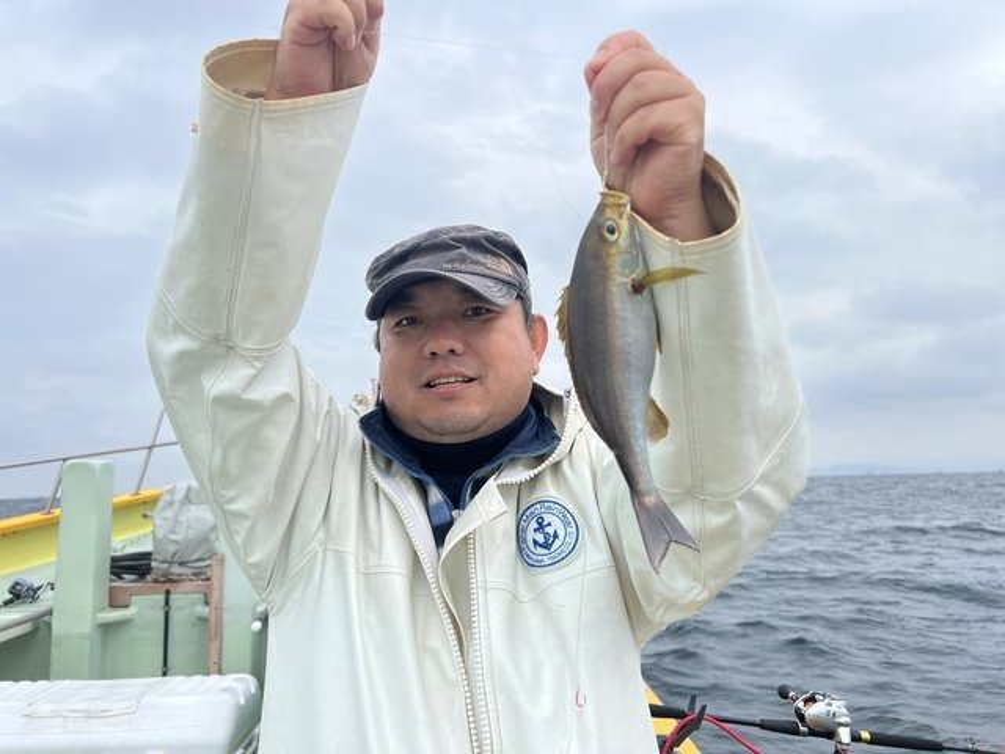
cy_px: 377
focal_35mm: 26
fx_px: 755
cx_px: 502
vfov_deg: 53.1
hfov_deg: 67.3
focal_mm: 5.7
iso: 50
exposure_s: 1/2994
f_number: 1.5
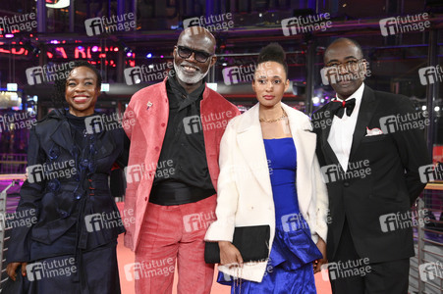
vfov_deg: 20.9
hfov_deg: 31.0
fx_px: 799
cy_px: 147
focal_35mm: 65
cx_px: 222
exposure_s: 1/200
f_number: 5.6
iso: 5000
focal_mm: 65
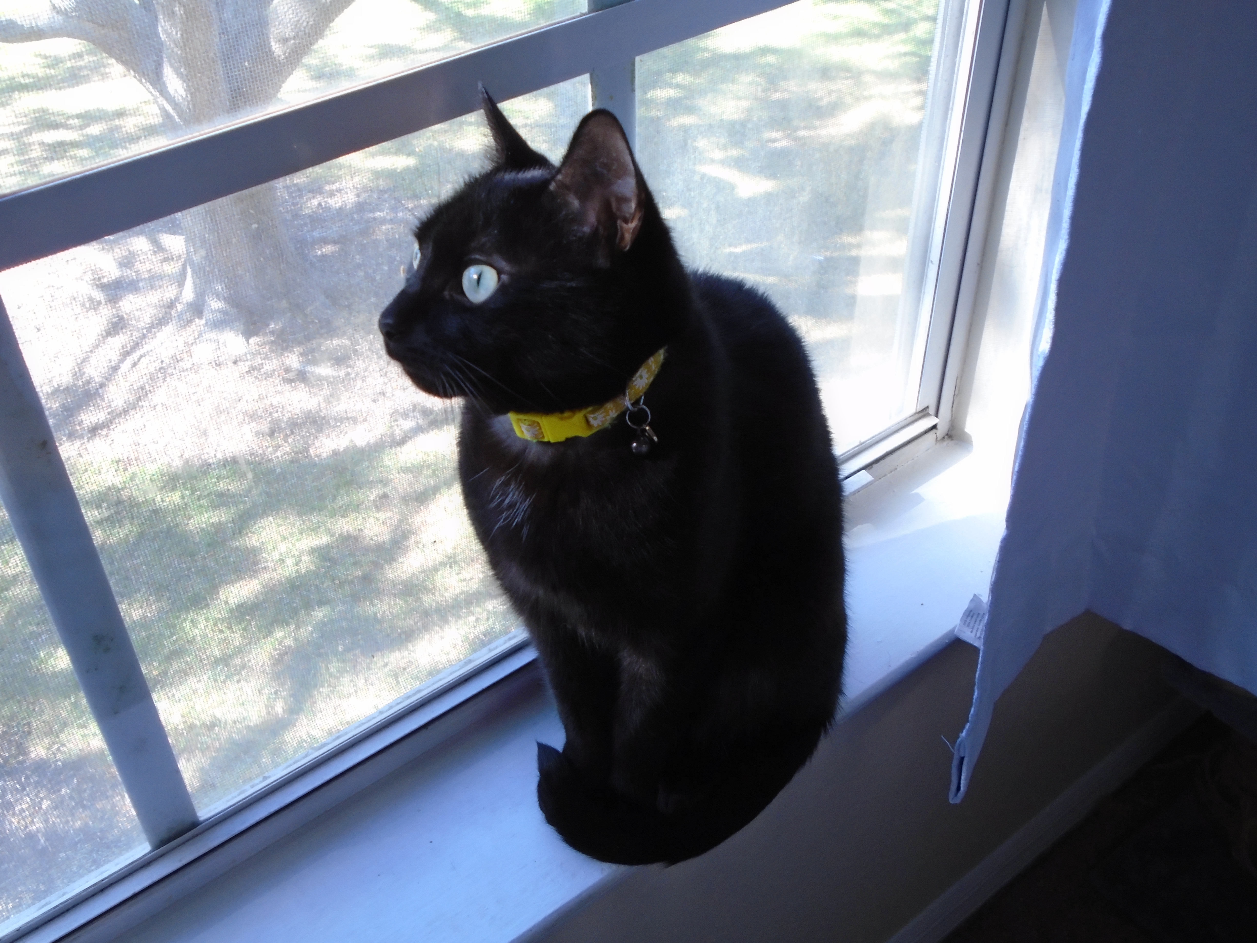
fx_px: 1307
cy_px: 472
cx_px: 628
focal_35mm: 36
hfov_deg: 51.4
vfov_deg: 39.7
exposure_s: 1/30
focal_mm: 6.4
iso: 160
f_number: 3.8
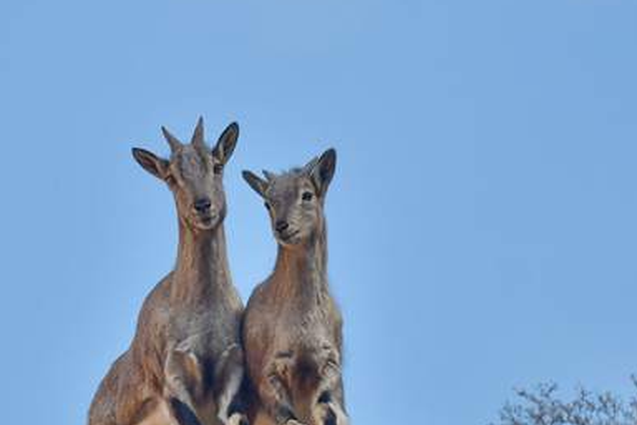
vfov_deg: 1.0
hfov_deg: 1.5
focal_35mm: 1405
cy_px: 211
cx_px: 199
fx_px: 24859
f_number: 6.3
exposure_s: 1/640
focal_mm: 400
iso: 400
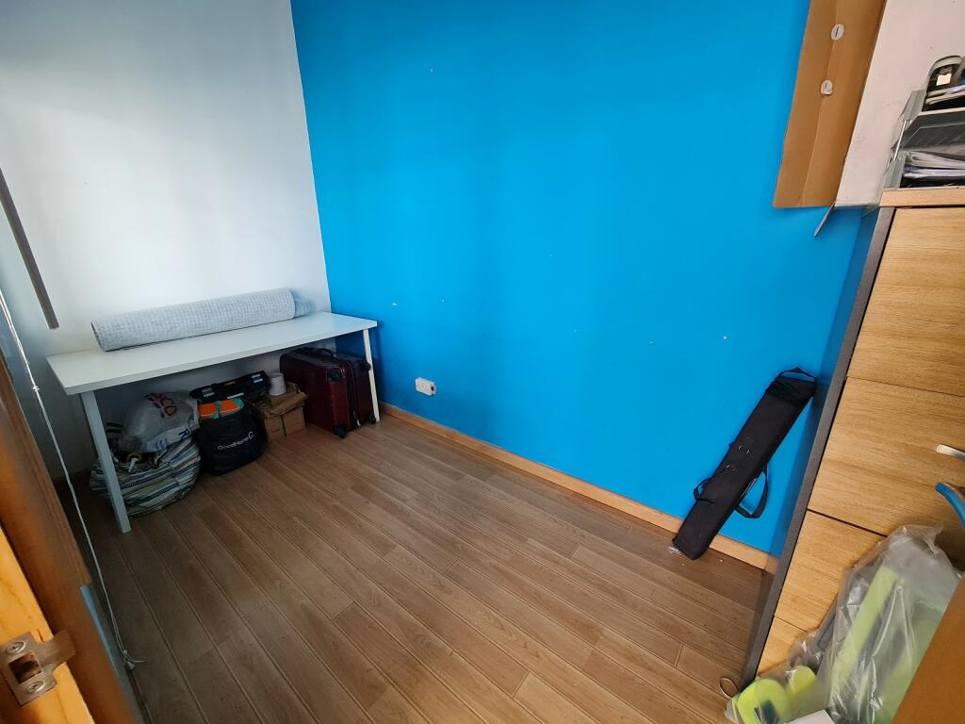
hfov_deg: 106.2
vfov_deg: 89.9
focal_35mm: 13
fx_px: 362
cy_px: 362
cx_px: 482
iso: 400
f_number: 2.2
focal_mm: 2.2
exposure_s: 1/50
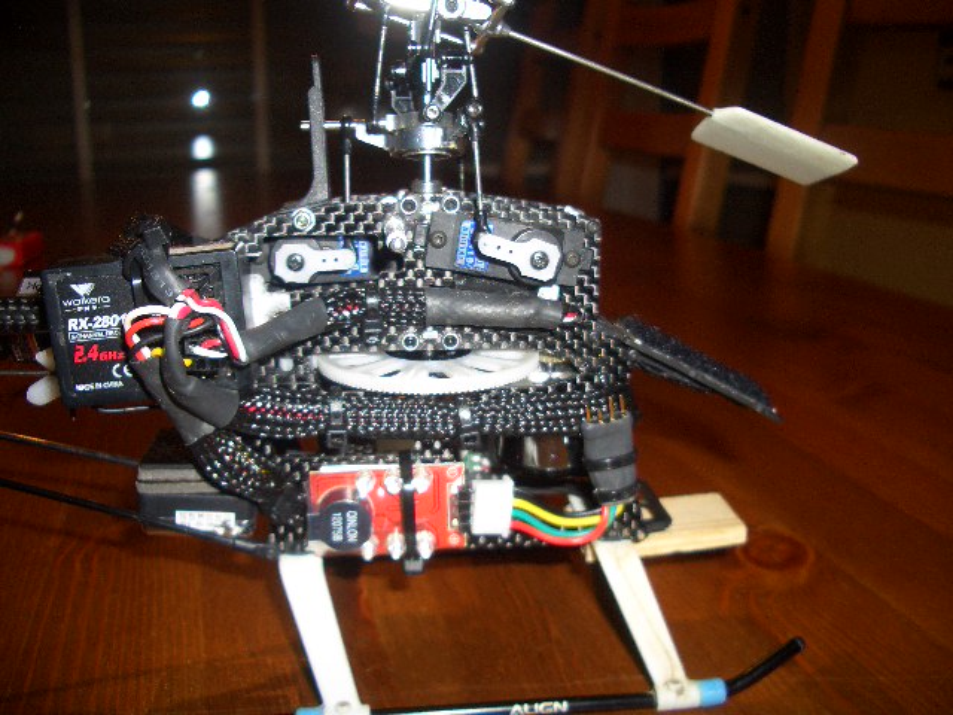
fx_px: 1129
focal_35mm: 41
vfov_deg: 35.1
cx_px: 476
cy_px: 358
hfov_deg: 45.8
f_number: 2.8
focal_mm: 6.8
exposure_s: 1/60
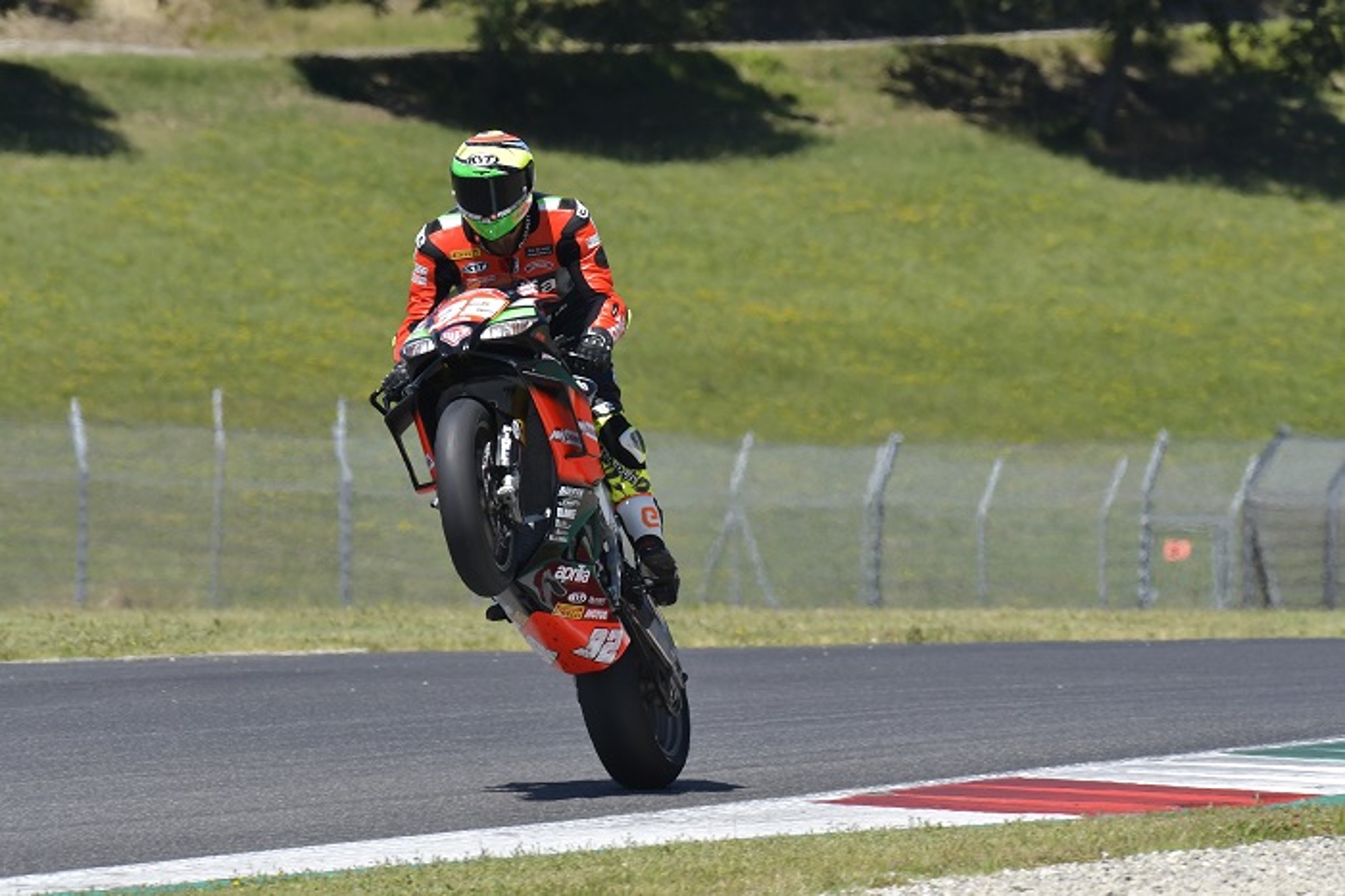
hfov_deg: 4.3
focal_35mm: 480
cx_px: 672
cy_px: 448
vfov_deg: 2.9
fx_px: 17924
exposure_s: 1/1250
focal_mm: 320
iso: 500
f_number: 9
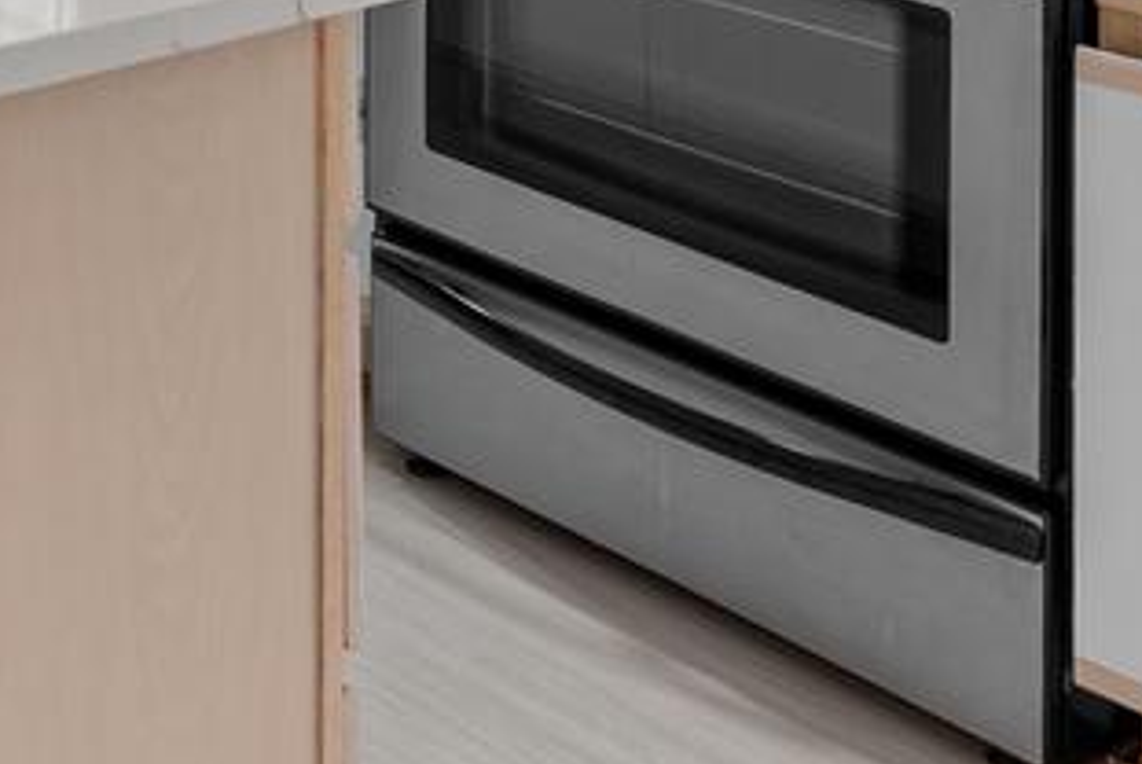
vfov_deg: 15.4
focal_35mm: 74
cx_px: -334
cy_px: -692
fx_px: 2350
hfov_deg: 24.0
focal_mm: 16
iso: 800
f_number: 8
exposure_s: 1/8
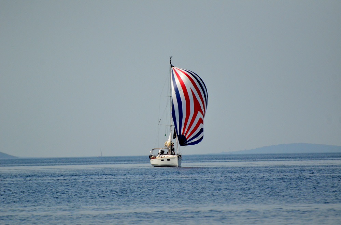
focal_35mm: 450
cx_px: 170
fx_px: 4252
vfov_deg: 3.0
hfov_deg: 4.6
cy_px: 112
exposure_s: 1/8000
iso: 1100
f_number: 5.6
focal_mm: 300
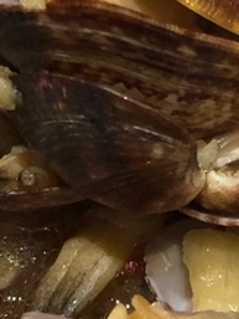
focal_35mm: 155
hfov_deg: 9.3
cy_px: 188
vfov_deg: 12.7
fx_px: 1425
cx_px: 349
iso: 40
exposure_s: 1/30
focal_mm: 4
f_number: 1.8
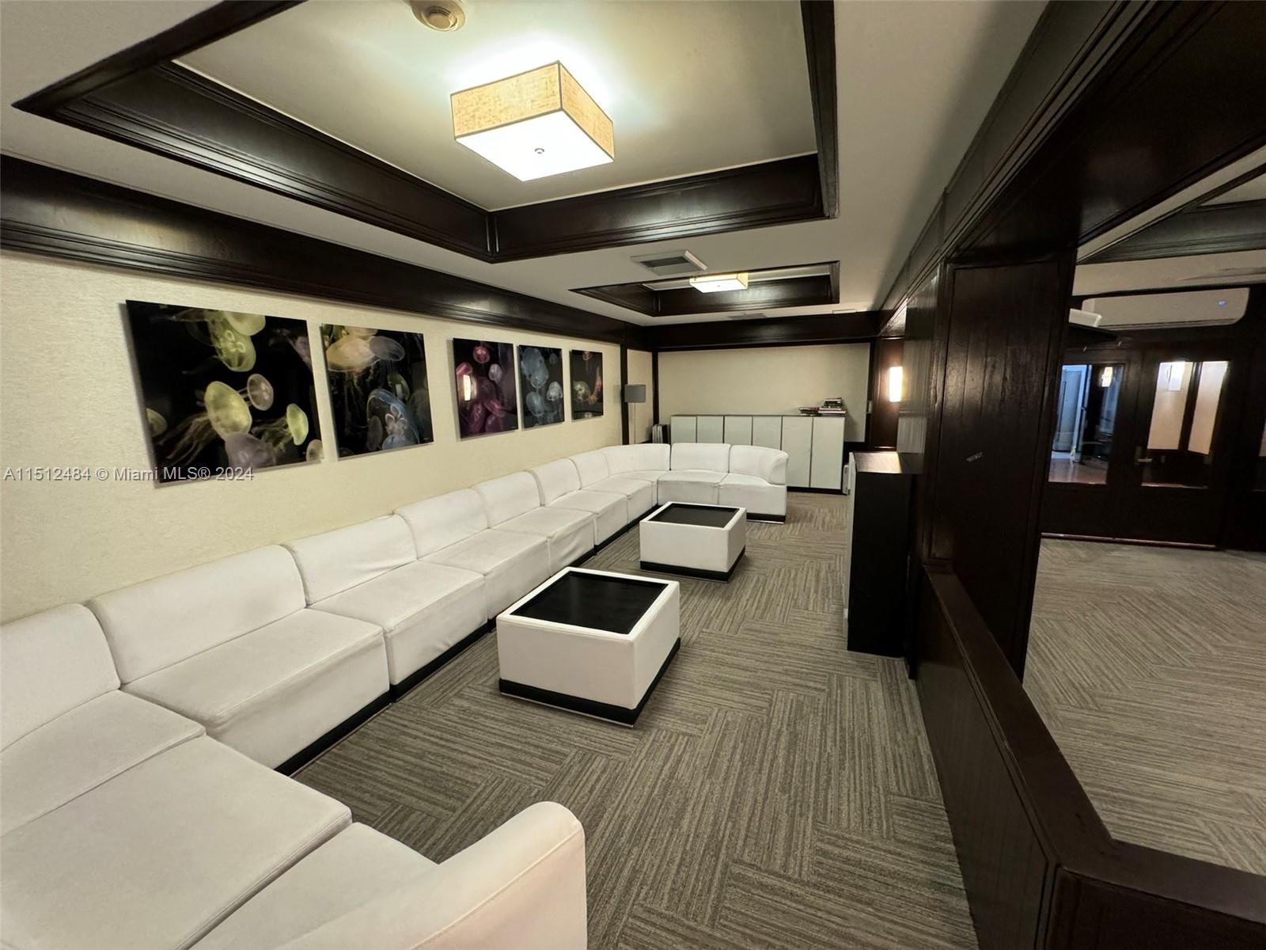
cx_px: 633
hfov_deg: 102.1
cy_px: 475
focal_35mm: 14
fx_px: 512
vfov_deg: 85.7
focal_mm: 2.22
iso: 640
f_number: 2.2
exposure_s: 1/60
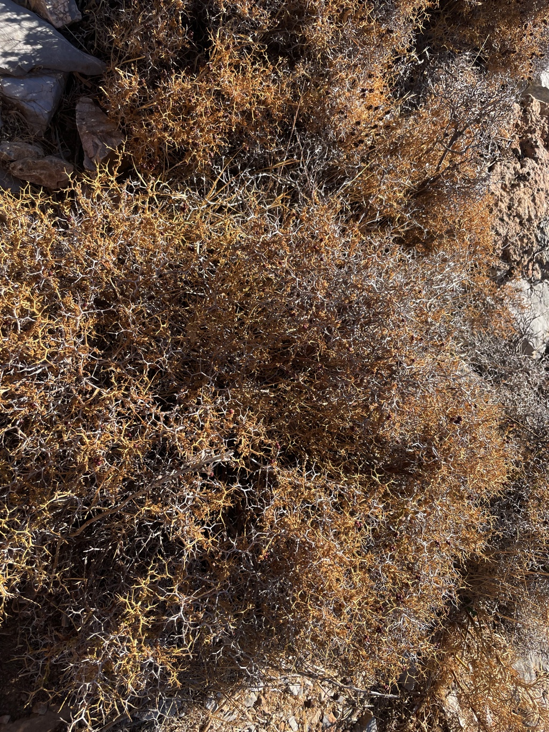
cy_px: 366
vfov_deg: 67.3
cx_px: 274
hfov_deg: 53.1
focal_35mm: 26
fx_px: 550
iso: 32
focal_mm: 4.2
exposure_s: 1/1595
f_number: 1.6
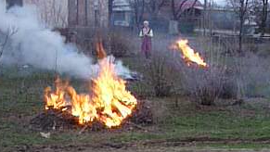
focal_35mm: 79
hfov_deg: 26.6
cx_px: 196
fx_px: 566
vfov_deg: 15.3
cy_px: 57
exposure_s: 1/30
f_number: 8
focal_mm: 5.5
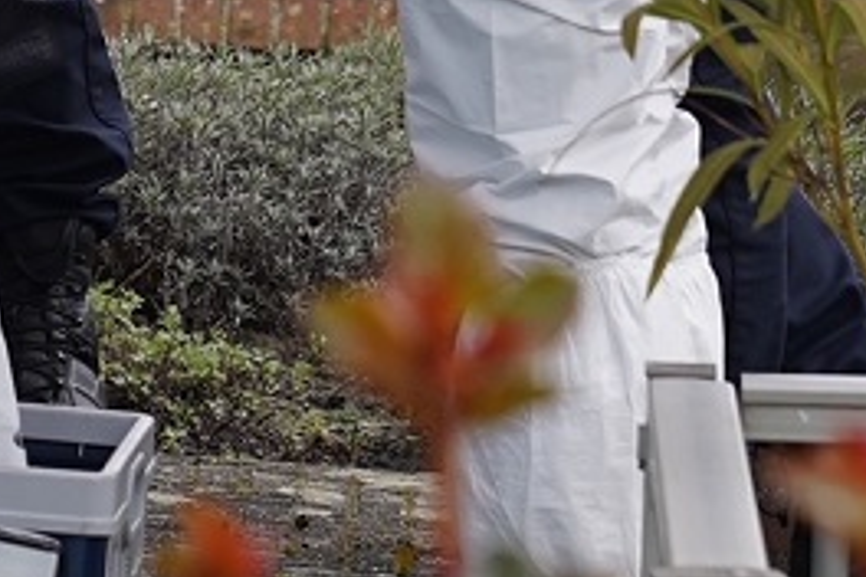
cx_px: -105
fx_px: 12267
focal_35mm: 510
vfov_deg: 2.7
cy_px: -564
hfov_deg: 4.0
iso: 125
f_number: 4
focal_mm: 70
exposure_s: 1/250
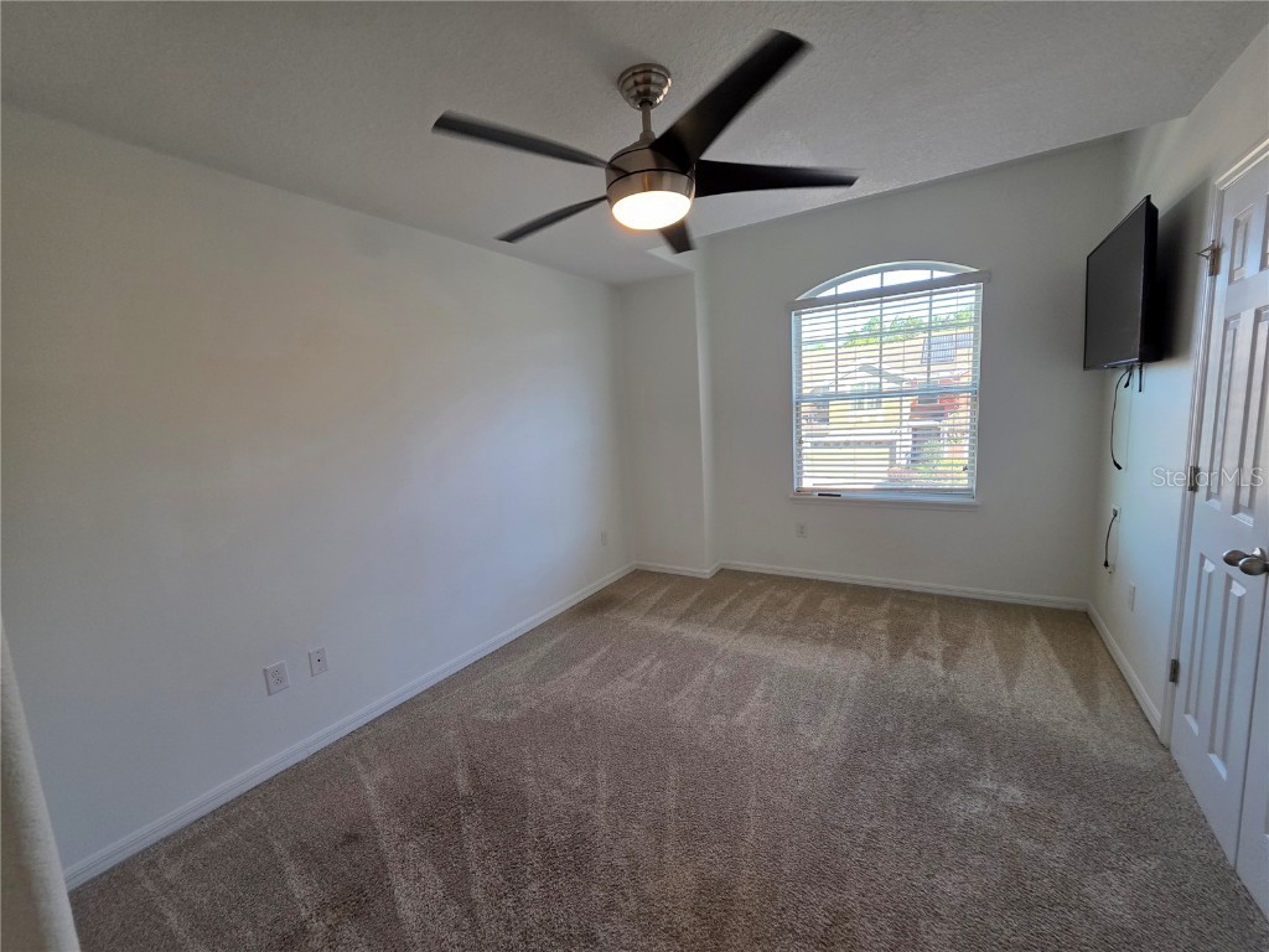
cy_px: 476
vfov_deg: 89.9
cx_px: 634
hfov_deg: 106.2
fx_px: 477
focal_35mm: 13
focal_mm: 2.2
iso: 160
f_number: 1.9
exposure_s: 1/120
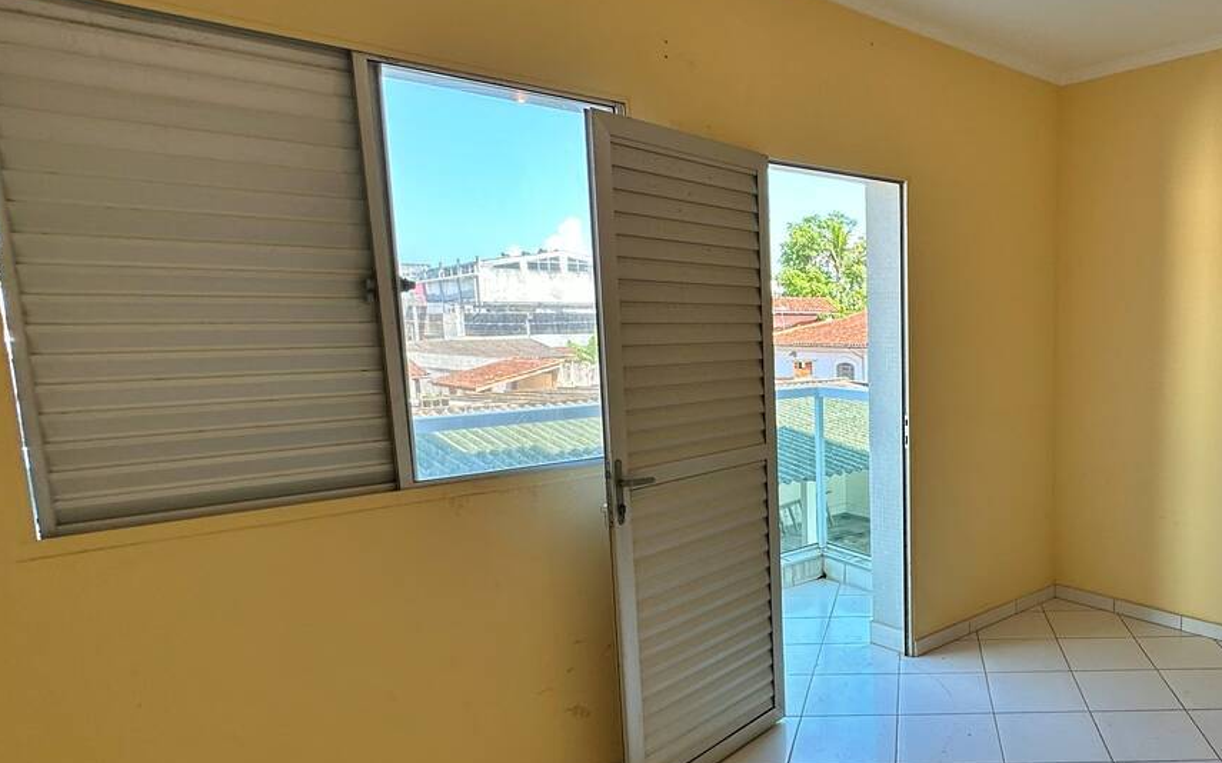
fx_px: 832
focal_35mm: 25
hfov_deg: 67.5
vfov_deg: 49.1
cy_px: 433
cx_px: 930
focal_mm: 2.22
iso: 40
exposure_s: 1/166
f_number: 2.2
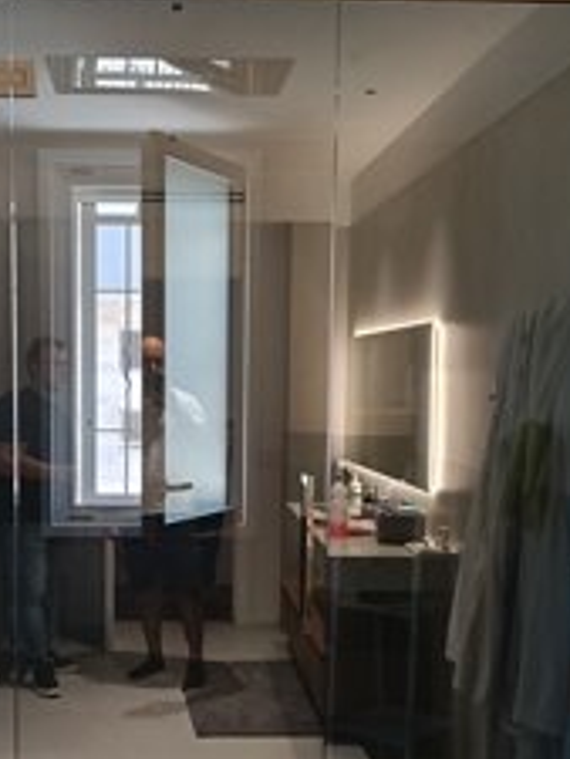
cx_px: 167
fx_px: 1075
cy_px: 484
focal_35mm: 49
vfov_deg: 38.6
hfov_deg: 29.4
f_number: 1.8
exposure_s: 1/33.3
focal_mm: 3.98
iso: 500
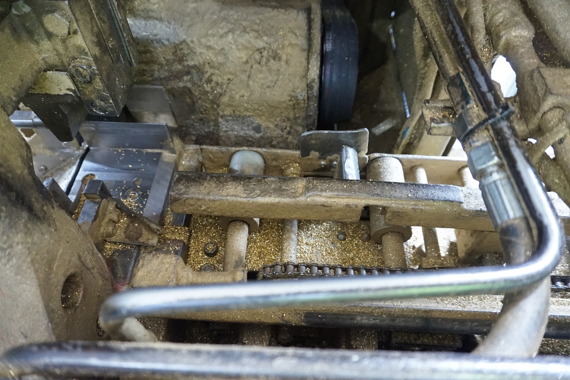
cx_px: 285
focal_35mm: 24
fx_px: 380
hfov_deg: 73.7
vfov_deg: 53.1
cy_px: 190
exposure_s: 1/13
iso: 3200
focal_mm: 16
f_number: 3.5
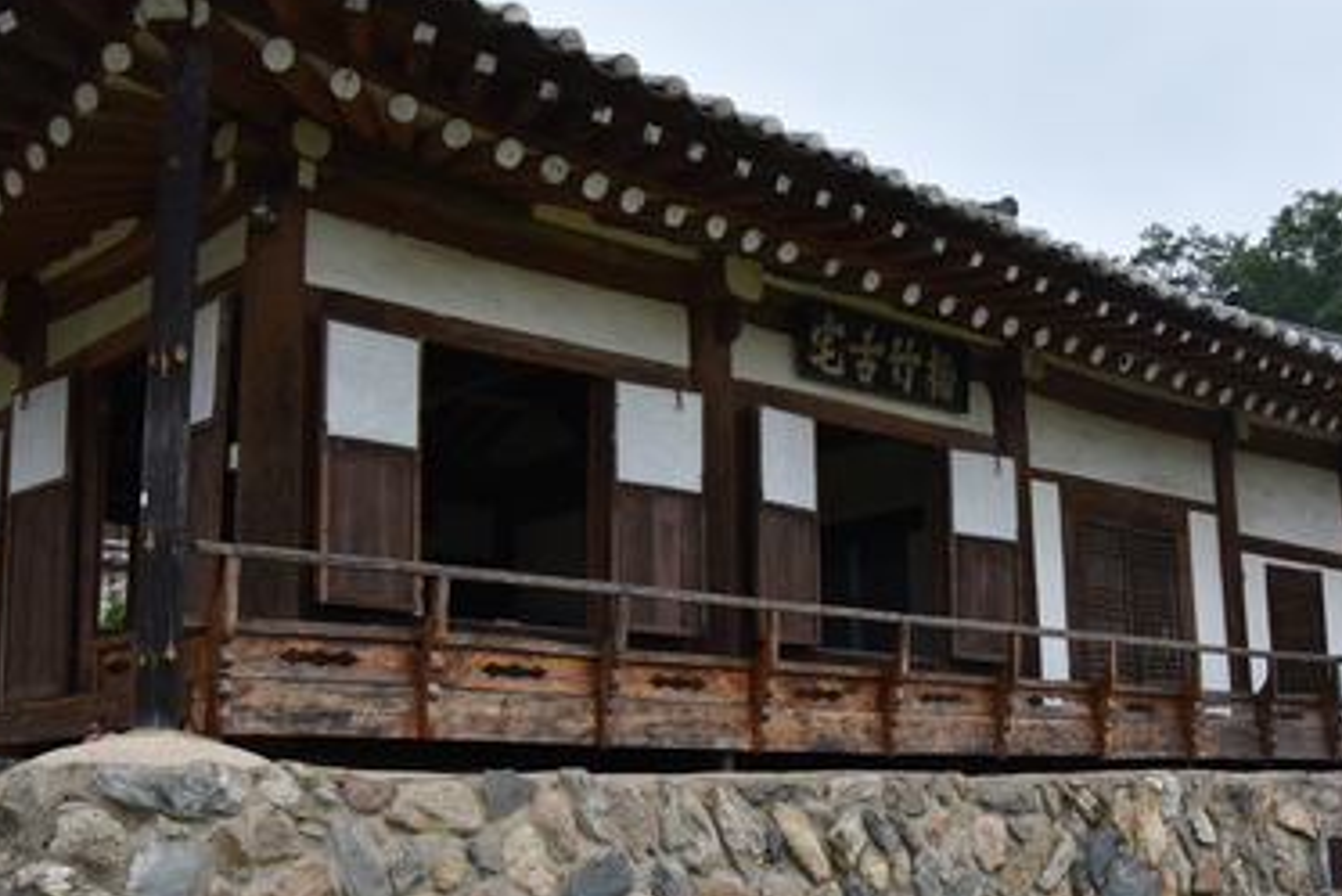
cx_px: 579
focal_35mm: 45
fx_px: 1678
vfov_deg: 29.9
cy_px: 444
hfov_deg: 43.5
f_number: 8
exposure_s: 1/640
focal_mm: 24
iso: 400
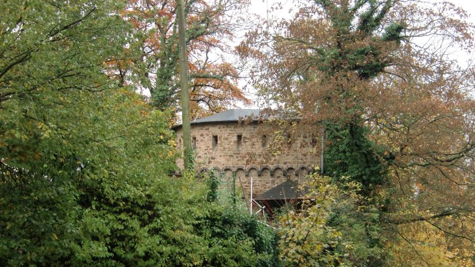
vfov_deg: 23.0
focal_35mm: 52
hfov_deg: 39.9
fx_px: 655
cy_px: 155
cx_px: 239
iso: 160
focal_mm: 8.4
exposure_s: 1/60
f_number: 4
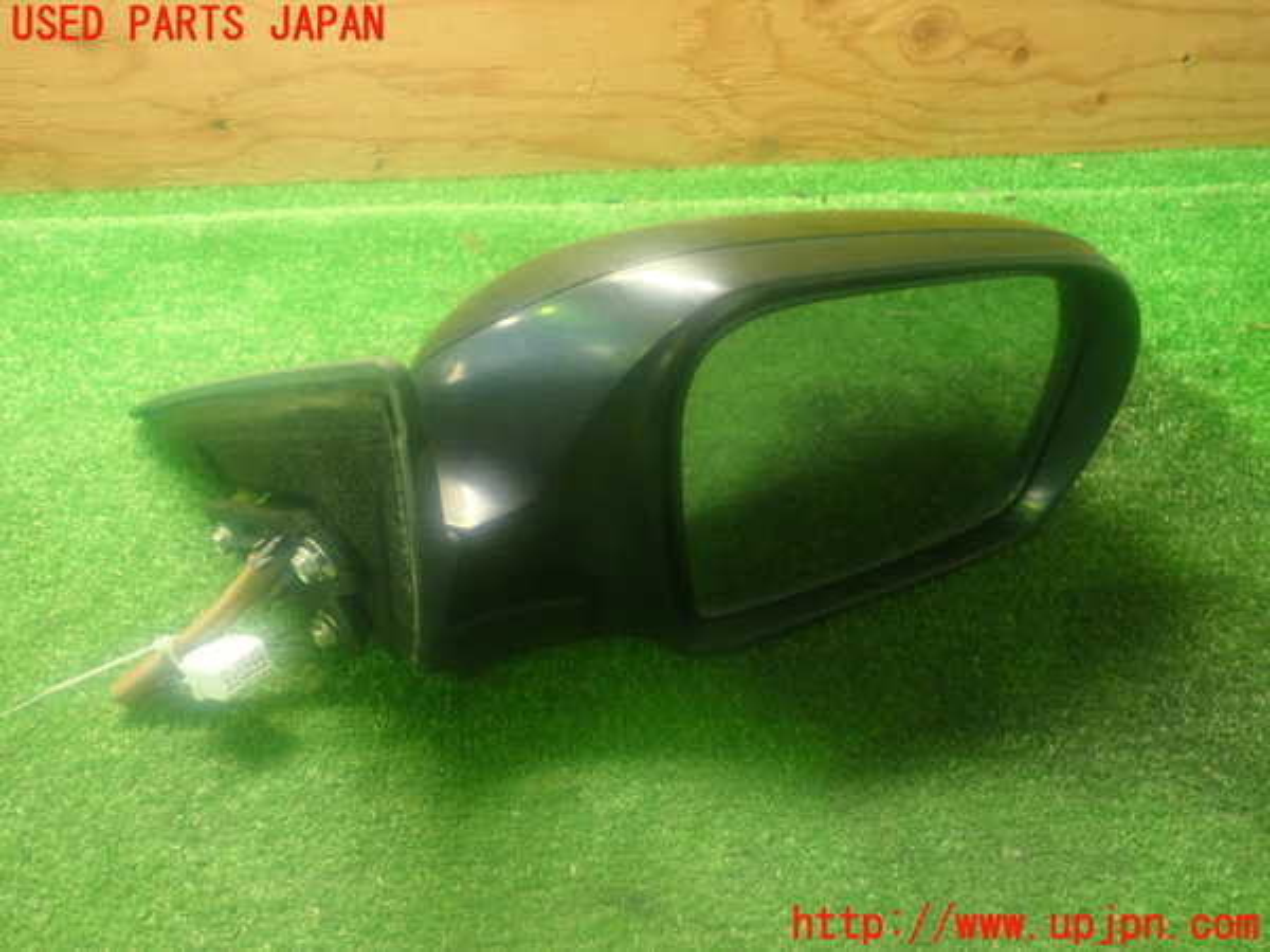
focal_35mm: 30
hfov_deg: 60.0
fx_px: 1101
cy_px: 476
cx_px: 635
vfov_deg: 46.8
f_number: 2.3
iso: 800
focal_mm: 5.5
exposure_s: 1/20
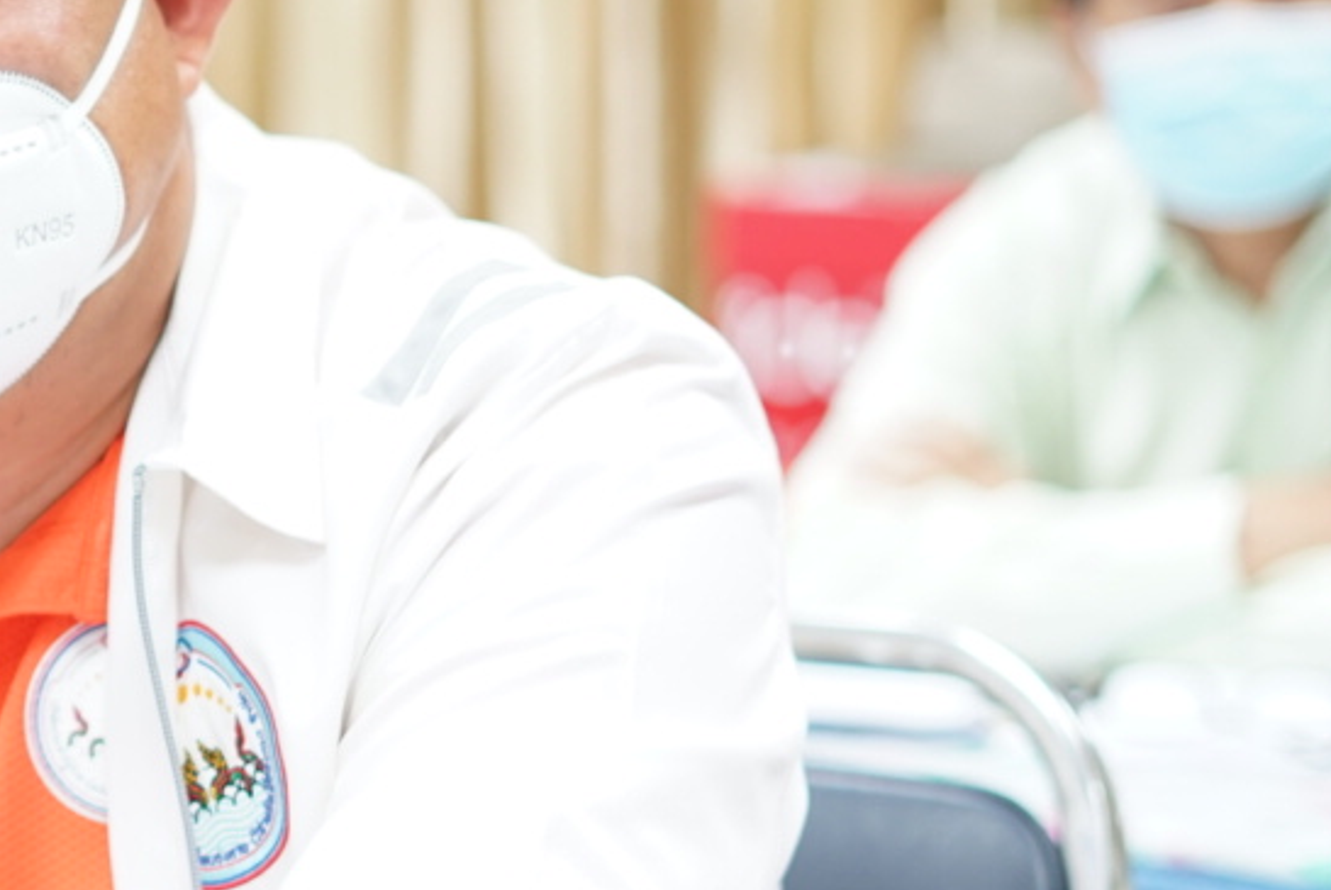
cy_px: 529
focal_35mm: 148
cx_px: -178
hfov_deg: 13.5
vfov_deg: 9.3
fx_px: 5476
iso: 400
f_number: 2
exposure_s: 1/40
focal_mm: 50
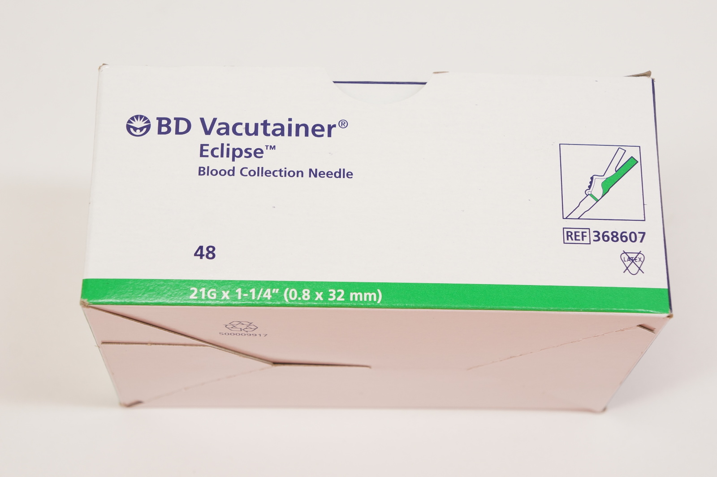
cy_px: 238
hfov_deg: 28.1
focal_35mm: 72
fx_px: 1432
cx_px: 358
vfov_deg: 18.9
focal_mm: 48
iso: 400
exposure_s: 1/60
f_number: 7.1
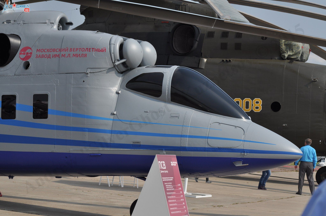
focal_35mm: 105
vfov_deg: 13.0
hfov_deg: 19.5
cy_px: 108
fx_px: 950
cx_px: 163
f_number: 8
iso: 200
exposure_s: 1/800
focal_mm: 70
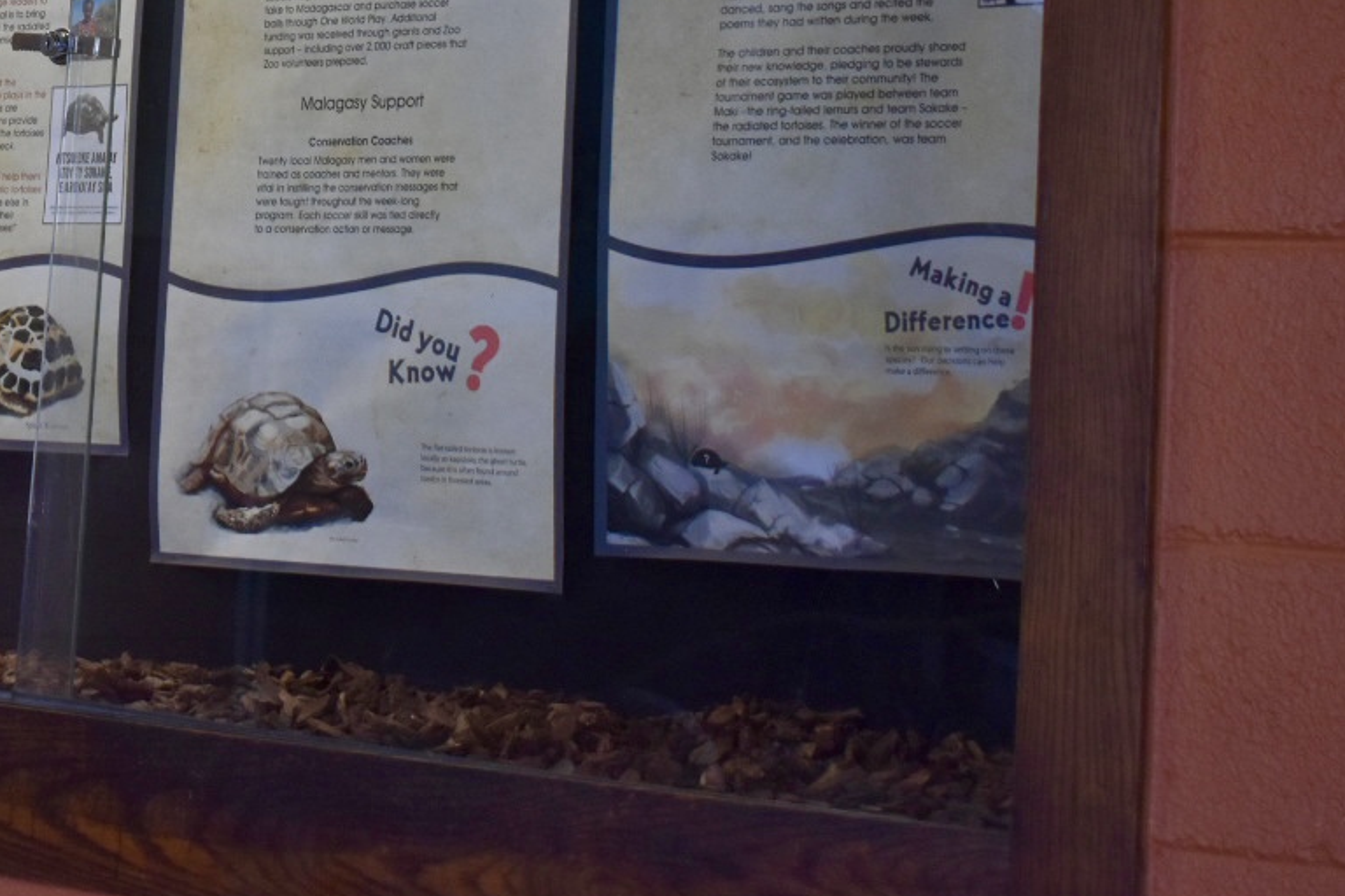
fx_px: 3663
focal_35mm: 98
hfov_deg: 20.1
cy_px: -9
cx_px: -18
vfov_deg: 13.7
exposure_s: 1/160
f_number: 4.2
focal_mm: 31
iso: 800
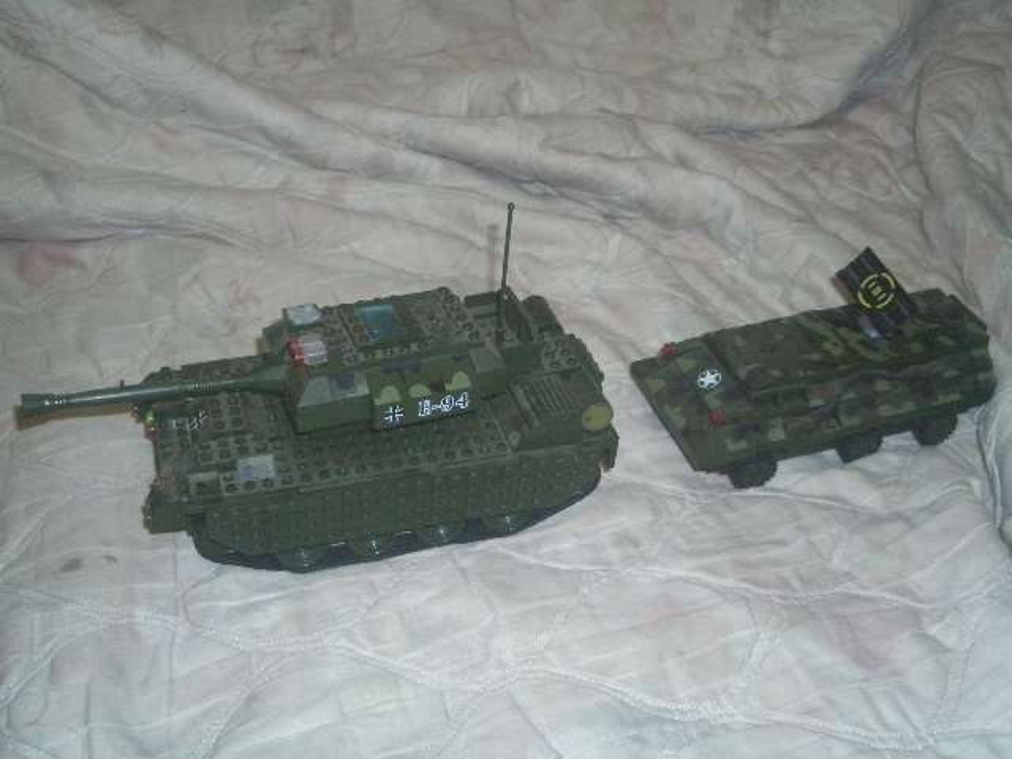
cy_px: 380
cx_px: 506
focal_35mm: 41
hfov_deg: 45.8
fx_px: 1199
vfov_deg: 35.1
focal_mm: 6.8
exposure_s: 1/60
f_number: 2.8
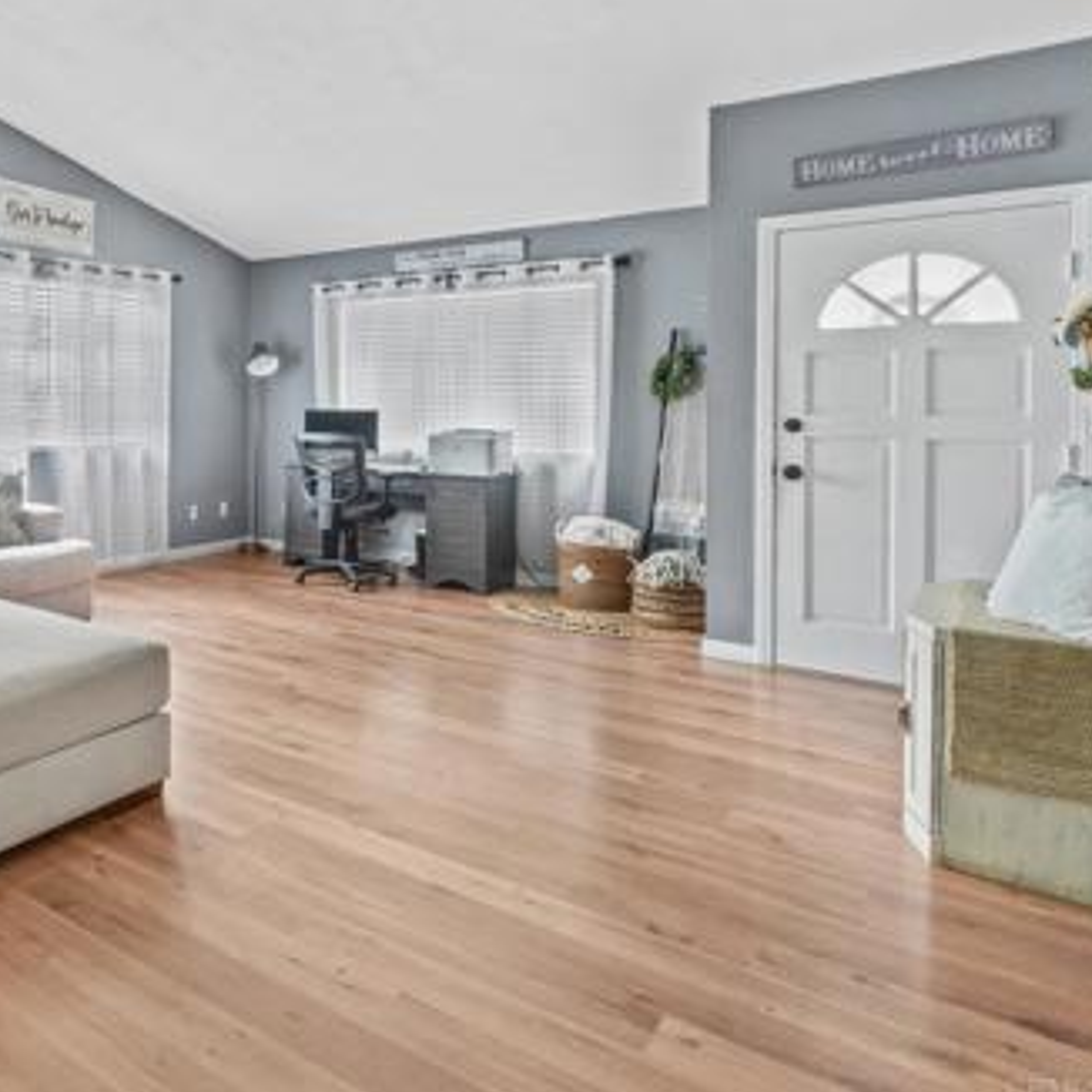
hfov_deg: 52.1
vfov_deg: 61.8
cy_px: 387
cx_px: 37
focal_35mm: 25
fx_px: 892
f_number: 8
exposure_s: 1/25
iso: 1250
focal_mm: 10
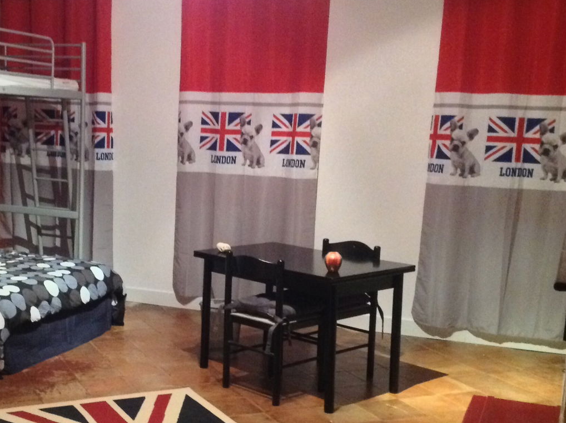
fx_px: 898
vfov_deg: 26.3
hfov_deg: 34.6
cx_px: 182
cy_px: 285
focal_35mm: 55
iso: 800
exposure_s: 1/15
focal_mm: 4.28
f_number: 2.4
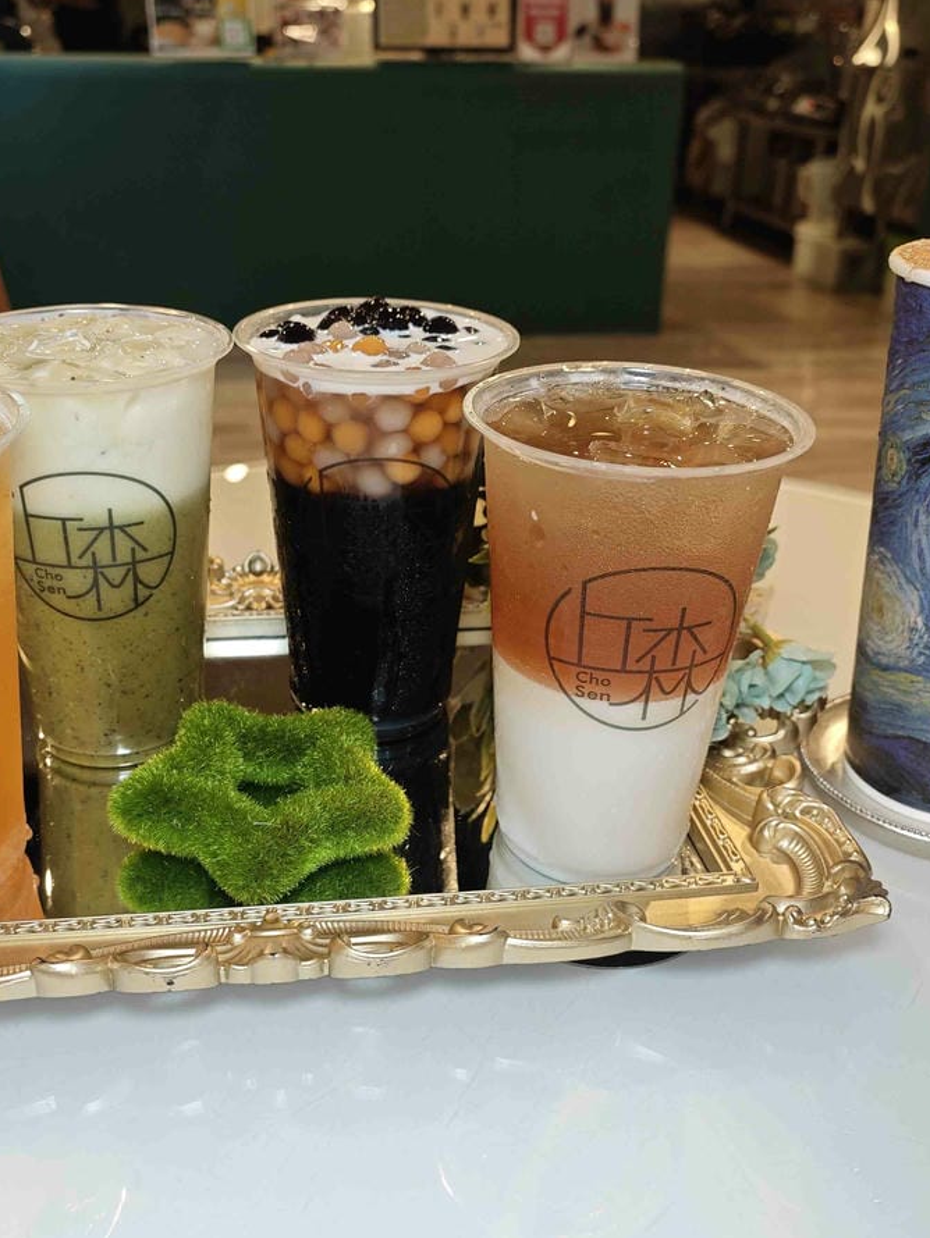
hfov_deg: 45.4
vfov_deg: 58.3
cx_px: 422
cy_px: 615
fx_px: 1110
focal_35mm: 31
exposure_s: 1/60
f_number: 2.8
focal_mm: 8.72
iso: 320
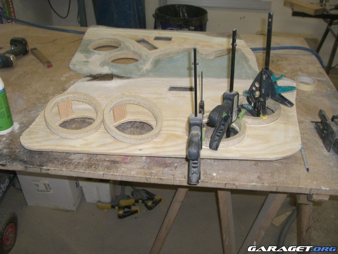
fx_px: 371
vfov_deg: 37.7
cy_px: 127
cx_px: 169
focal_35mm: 38
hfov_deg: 49.0
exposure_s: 1/60
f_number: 2.7
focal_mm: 6.2
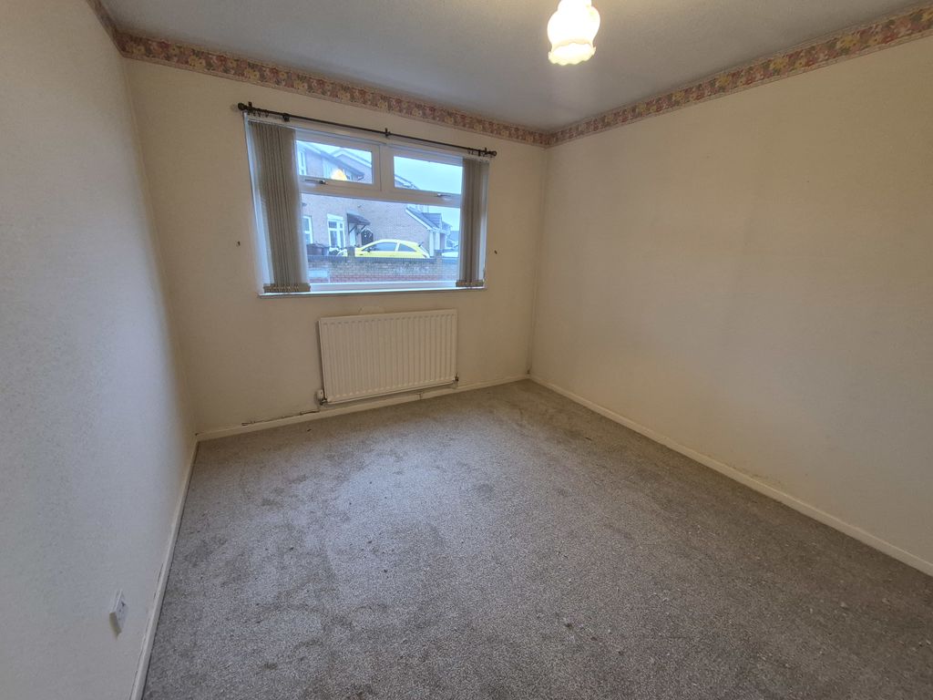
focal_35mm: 13
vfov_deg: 89.9
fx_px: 350
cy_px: 350
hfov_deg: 106.2
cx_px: 466
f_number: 2.2
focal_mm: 1.74
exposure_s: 1/50
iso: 320
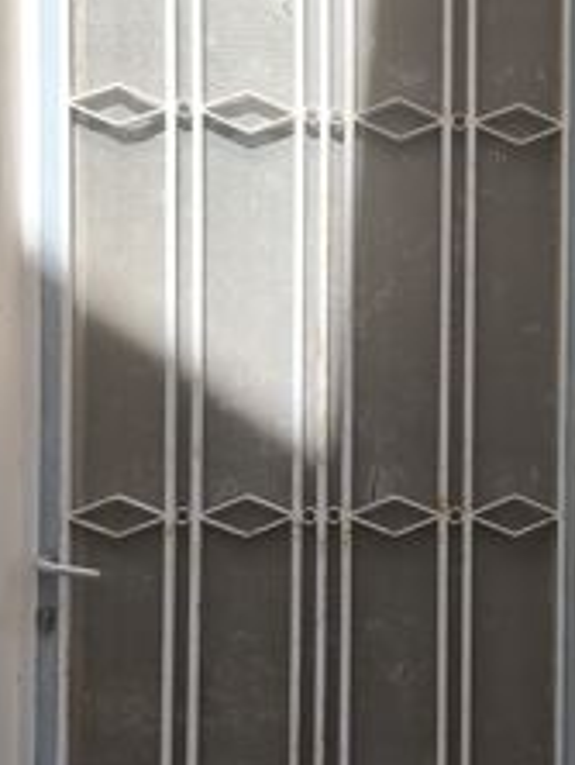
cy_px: 417
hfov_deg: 24.3
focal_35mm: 55
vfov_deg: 34.9
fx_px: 1216
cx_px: 677
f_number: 1.7
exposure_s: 1/1581
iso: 80
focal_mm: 5.35
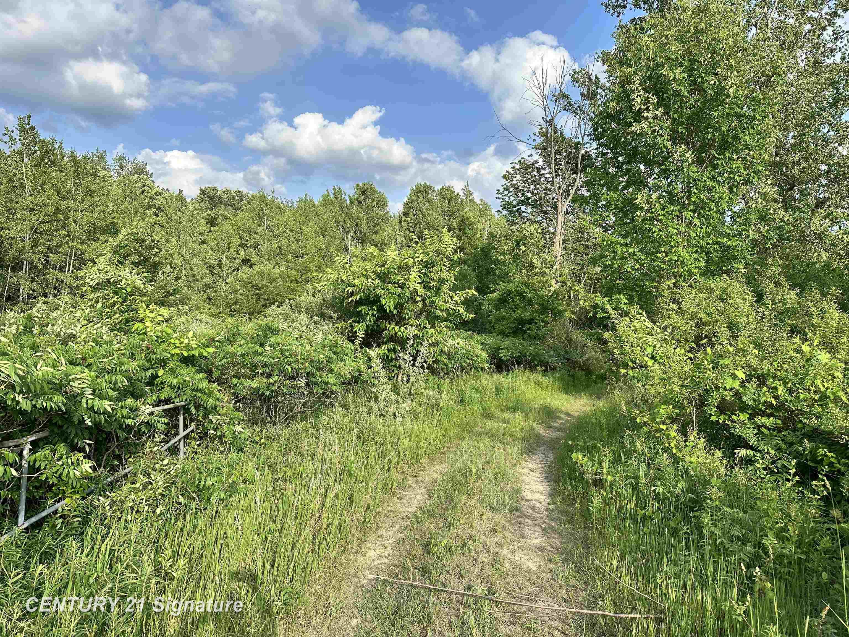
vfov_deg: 56.8
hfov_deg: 71.6
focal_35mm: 24
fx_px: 589
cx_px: 424
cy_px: 318
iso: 80
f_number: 1.78
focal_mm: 6.86
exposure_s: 1/2070
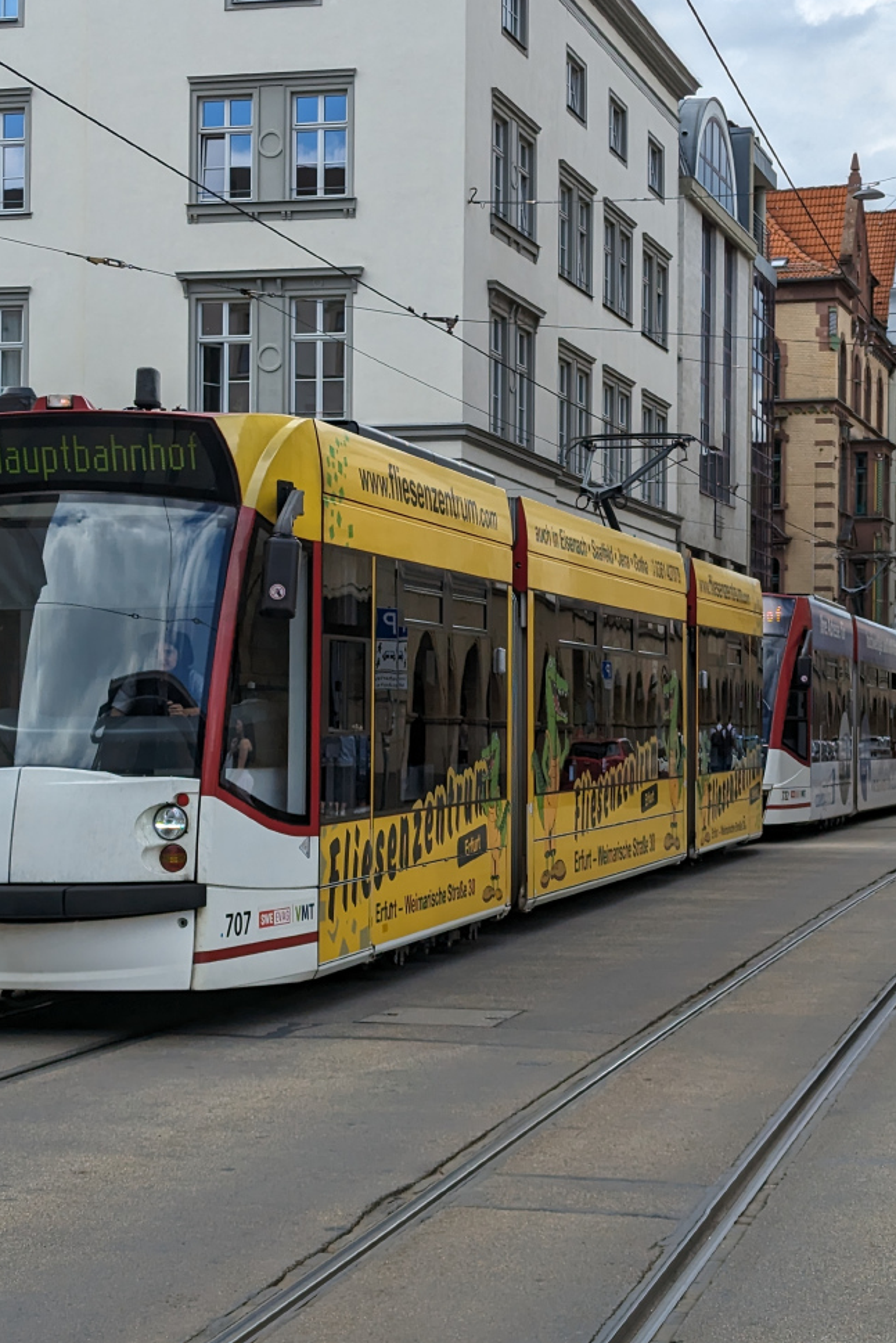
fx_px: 2500
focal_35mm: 67
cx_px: 541
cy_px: 668
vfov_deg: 30.1
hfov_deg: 20.3
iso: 48
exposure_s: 1/2110
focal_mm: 6.81
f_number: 1.85
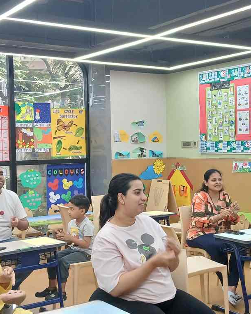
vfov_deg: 52.8
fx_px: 316
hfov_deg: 42.9
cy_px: 157
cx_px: 163
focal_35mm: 34
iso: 160
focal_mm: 3.98
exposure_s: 1/50
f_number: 1.8
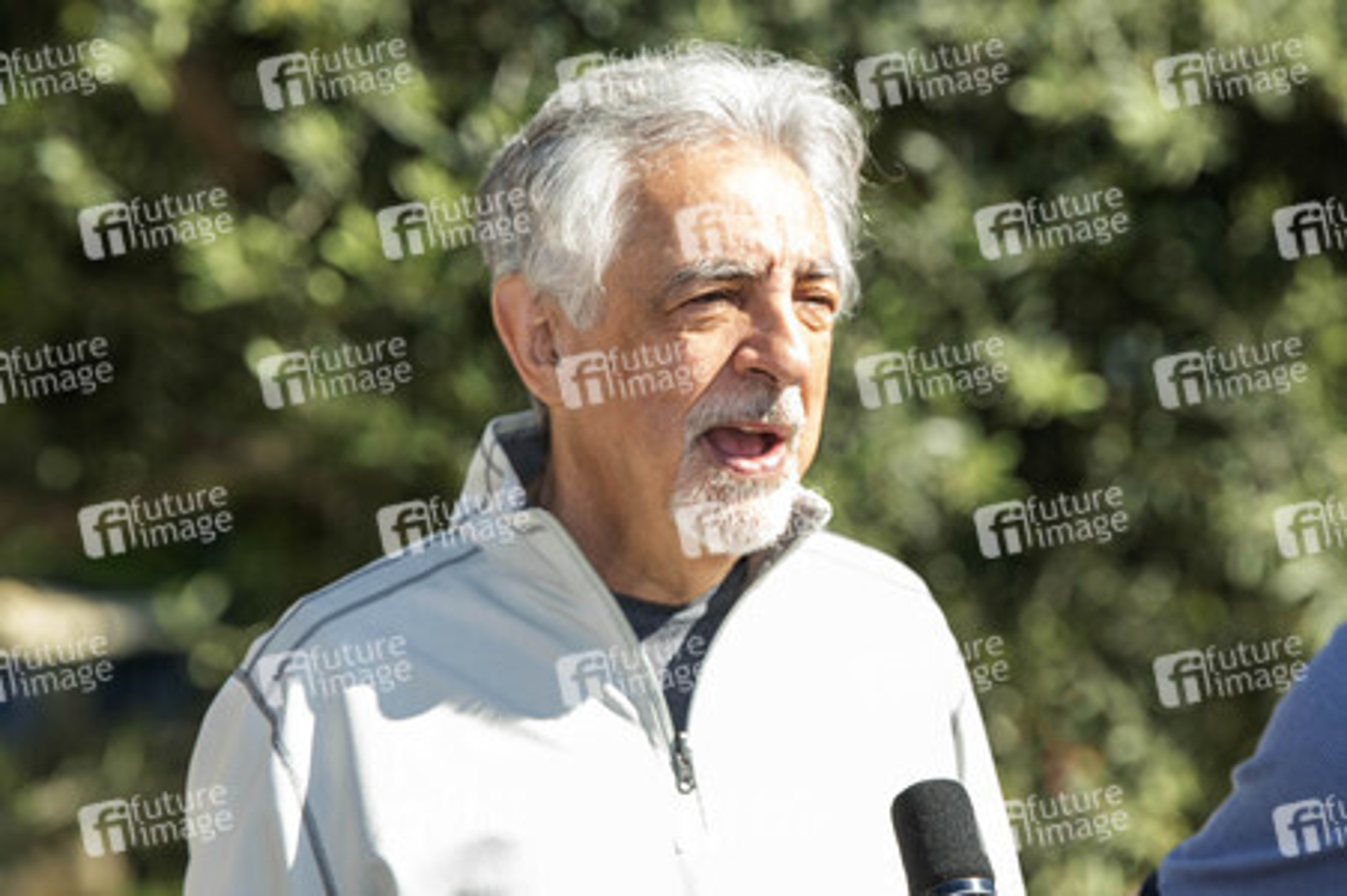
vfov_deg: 6.9
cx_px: 674
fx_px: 7478
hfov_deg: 10.3
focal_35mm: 200
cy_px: 448
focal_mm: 200
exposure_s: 1/250
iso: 200
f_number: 5.6
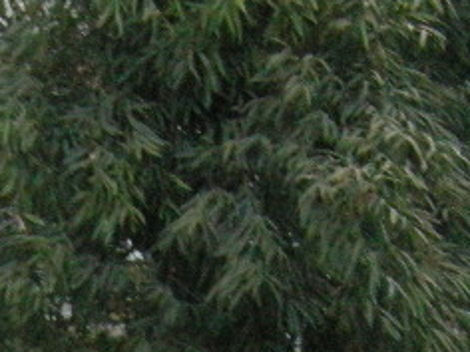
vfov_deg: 7.3
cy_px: 760
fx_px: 2648
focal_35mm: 195
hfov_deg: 10.1
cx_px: 127
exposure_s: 1/37.4
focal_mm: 7.5
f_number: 2.7
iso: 400
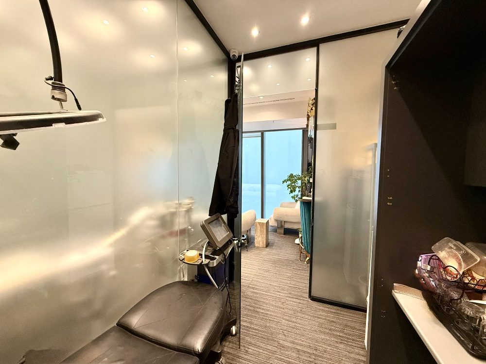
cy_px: 182
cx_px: 243
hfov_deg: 102.1
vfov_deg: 85.7
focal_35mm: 14
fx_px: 197
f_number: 2.2
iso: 200
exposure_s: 1/99
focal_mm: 2.22
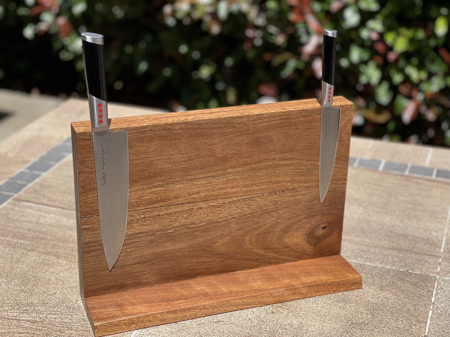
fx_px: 832
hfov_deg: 30.3
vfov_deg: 22.9
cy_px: 168
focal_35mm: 64
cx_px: 225
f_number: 2.2
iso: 32
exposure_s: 1/986
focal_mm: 7.5
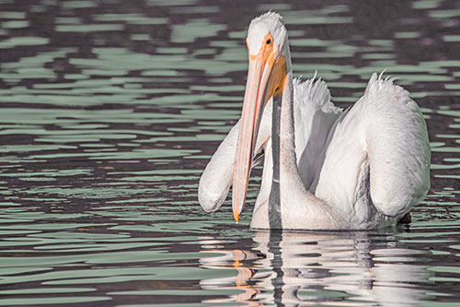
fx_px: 10857
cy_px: 154
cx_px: 230
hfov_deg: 2.4
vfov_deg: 1.6
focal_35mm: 850
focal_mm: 850
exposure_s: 1/2500
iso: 800
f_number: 12
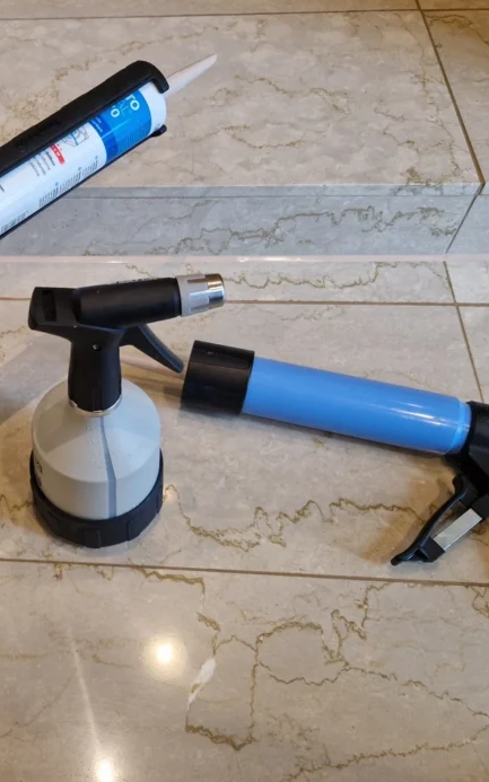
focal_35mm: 36
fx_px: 768
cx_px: 46
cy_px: 416
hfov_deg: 33.4
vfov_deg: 54.0
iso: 64
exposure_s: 1/100
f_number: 1.8
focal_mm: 5.4
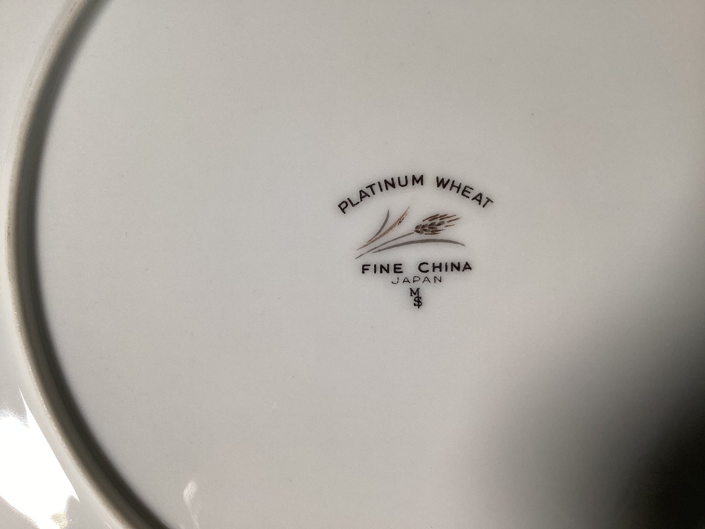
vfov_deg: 45.4
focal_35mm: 31
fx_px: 631
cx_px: 352
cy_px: 264
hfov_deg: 58.3
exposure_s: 1/100
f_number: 2.4
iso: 50
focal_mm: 3.3
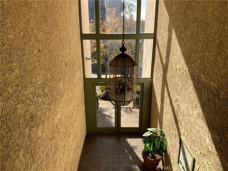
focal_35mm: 29
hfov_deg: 61.7
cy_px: 86
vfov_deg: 48.2
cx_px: 114
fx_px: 191
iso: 16
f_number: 1.8
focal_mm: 3
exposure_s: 1/256
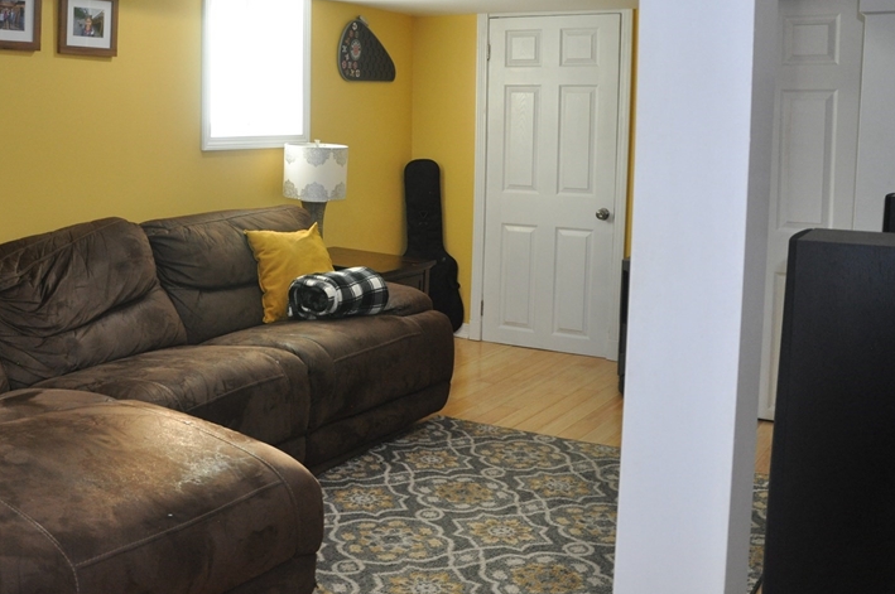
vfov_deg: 33.7
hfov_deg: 48.2
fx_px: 968
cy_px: 177
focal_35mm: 39
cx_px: 258
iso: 800
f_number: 3.5
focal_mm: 18
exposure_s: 1/100
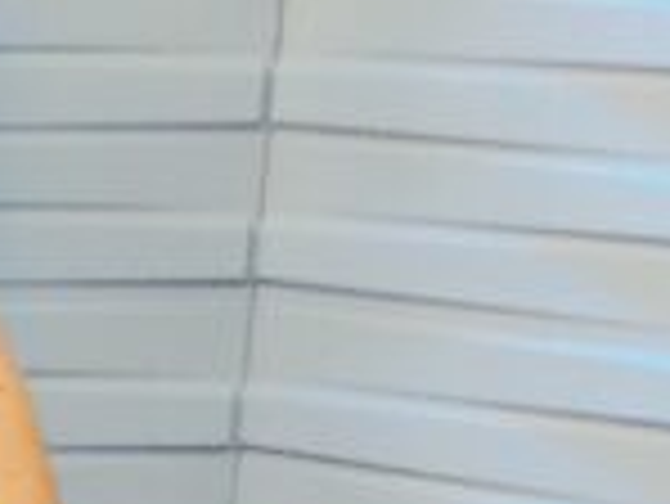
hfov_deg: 9.7
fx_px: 3274
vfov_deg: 8.8
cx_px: -1138
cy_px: 405
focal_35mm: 169
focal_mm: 4.12
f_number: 2.2
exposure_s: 1/30
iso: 40
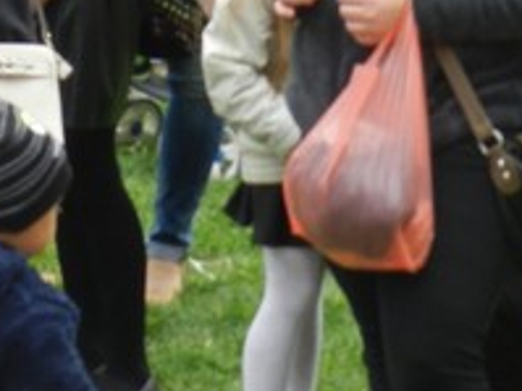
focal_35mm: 273
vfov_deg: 5.4
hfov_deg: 7.1
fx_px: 4114
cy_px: -315
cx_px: -375
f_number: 4.7
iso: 200
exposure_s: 1/200
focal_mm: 12.1
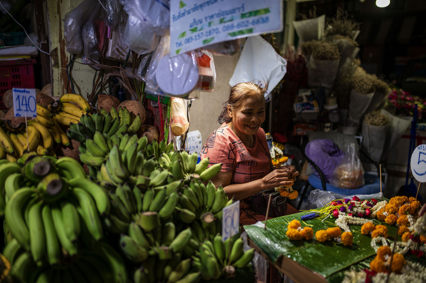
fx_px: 414
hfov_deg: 54.5
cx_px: 213
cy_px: 142
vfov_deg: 37.8
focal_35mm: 35
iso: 100
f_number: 1.4
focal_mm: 35
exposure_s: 1/200
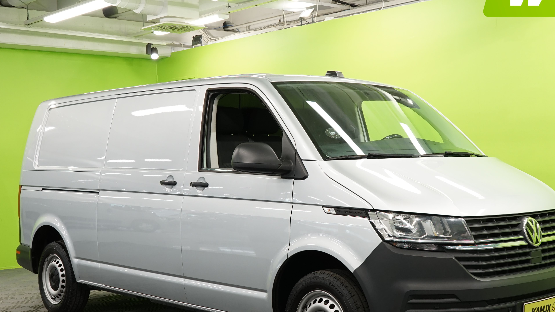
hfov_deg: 38.4
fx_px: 795
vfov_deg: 22.2
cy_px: 164
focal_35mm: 54
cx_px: 321
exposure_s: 1/25
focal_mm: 33
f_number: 7.1
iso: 500
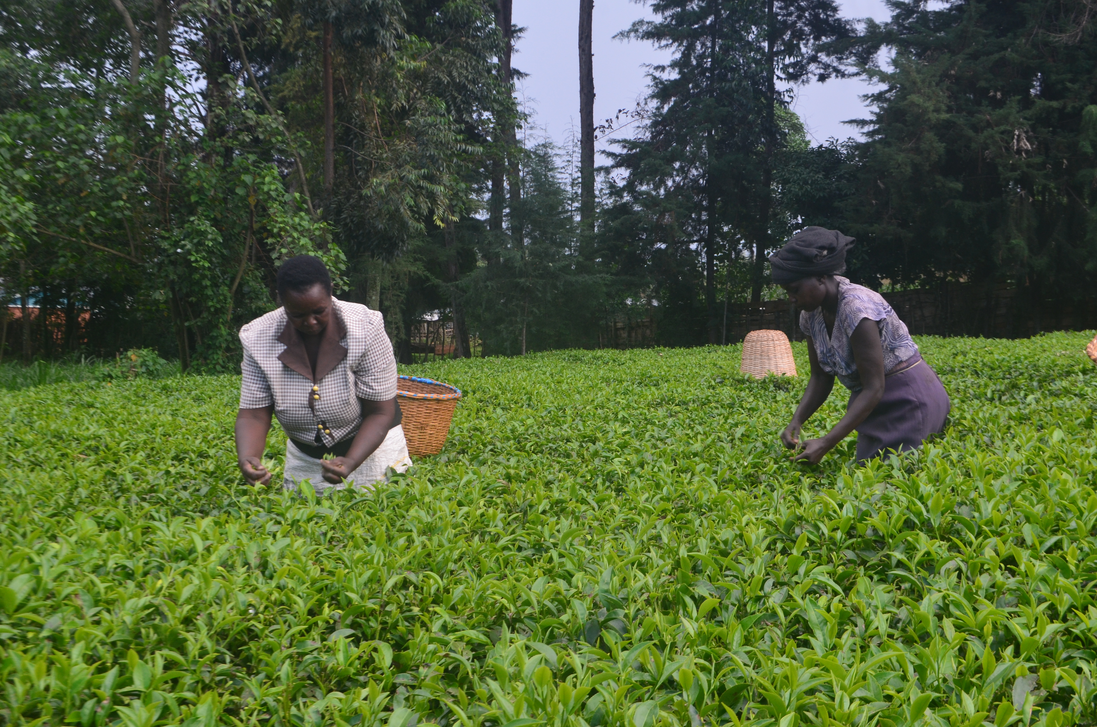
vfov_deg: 30.7
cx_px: 548
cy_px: 364
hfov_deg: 45.0
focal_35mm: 44
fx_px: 1323
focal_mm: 29
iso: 400
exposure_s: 1/100
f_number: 9
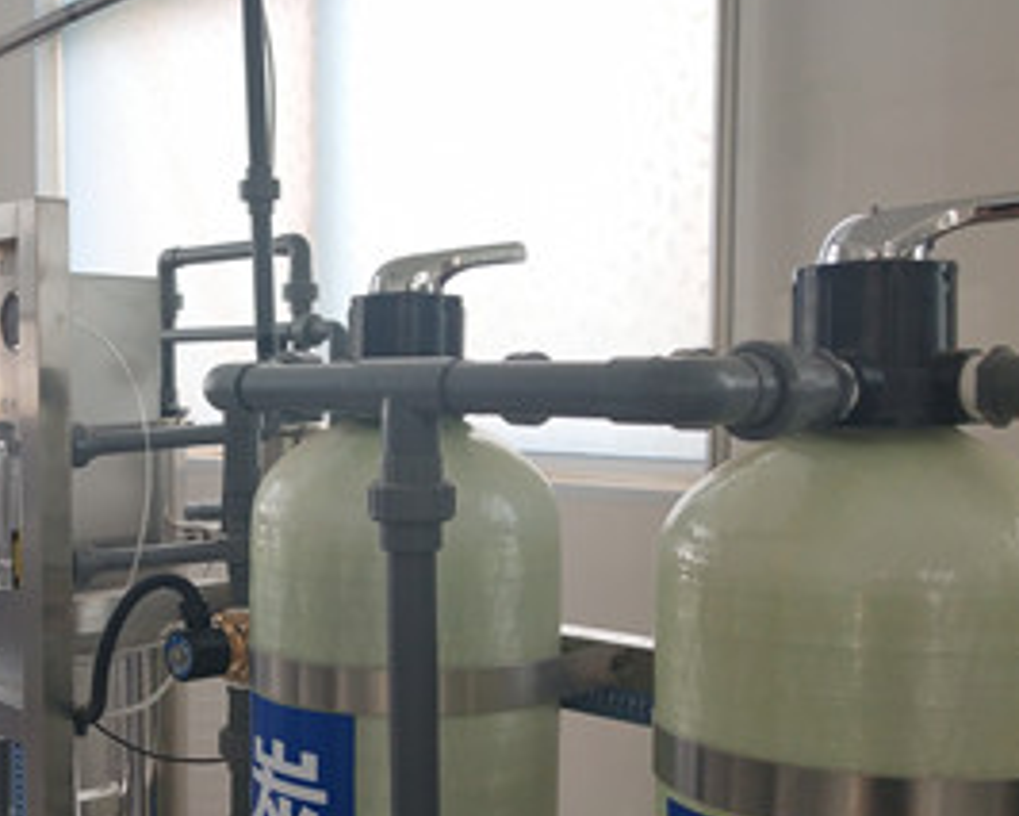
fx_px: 1659
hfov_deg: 33.3
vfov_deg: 27.6
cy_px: 473
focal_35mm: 55
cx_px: 226
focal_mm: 3.95
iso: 125
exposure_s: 1/212
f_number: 1.8
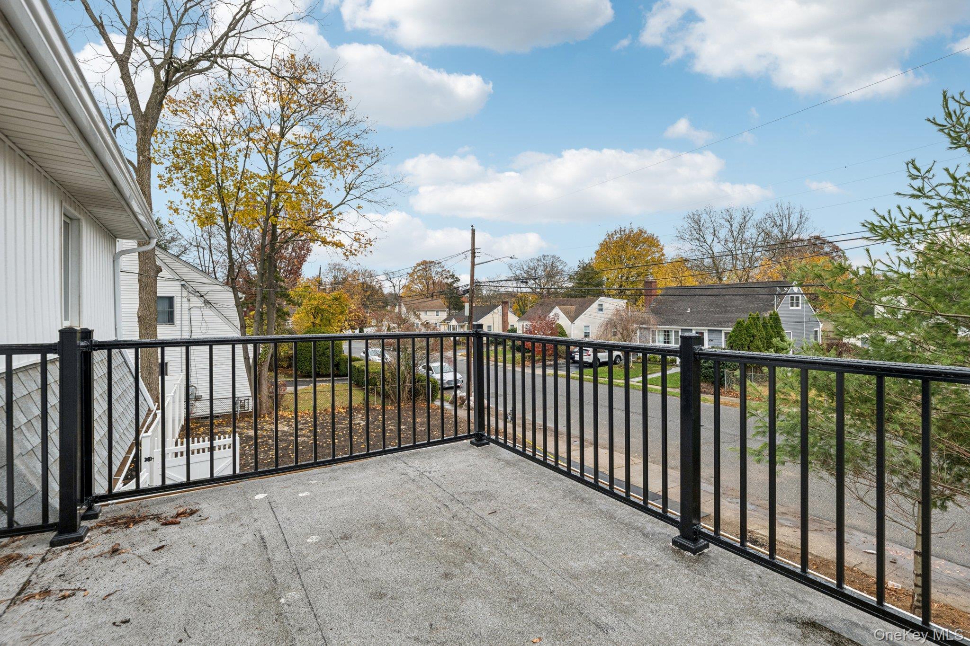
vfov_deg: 70.4
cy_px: 323
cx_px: 485
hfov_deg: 93.3
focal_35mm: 17
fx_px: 458
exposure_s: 1/400
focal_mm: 17
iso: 320
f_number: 8
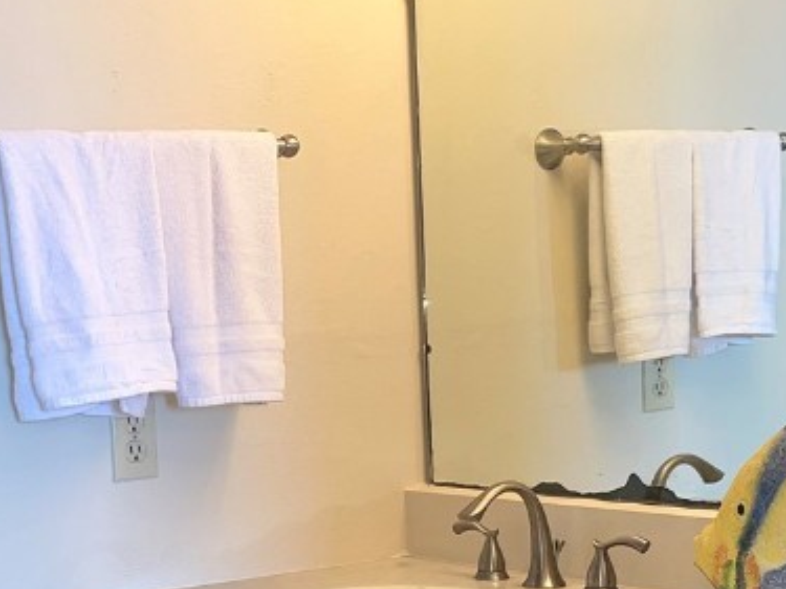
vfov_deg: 19.6
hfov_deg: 27.2
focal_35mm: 71
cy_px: 679
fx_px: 1612
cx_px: 258
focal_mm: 5.7
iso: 80
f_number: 1.5
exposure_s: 1/120
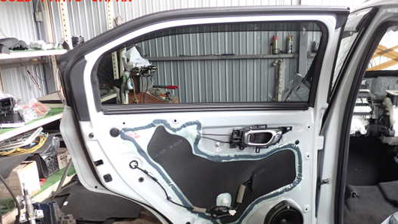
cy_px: 156
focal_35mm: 37
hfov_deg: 53.9
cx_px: 221
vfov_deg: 31.6
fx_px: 390
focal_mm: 5.4
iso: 250
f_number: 2.3
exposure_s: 1/30
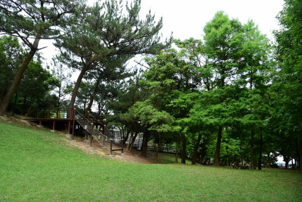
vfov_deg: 51.3
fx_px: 210
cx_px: 147
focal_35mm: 25
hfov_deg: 71.5
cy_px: 102
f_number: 6.3
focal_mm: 24
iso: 400
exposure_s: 1/80
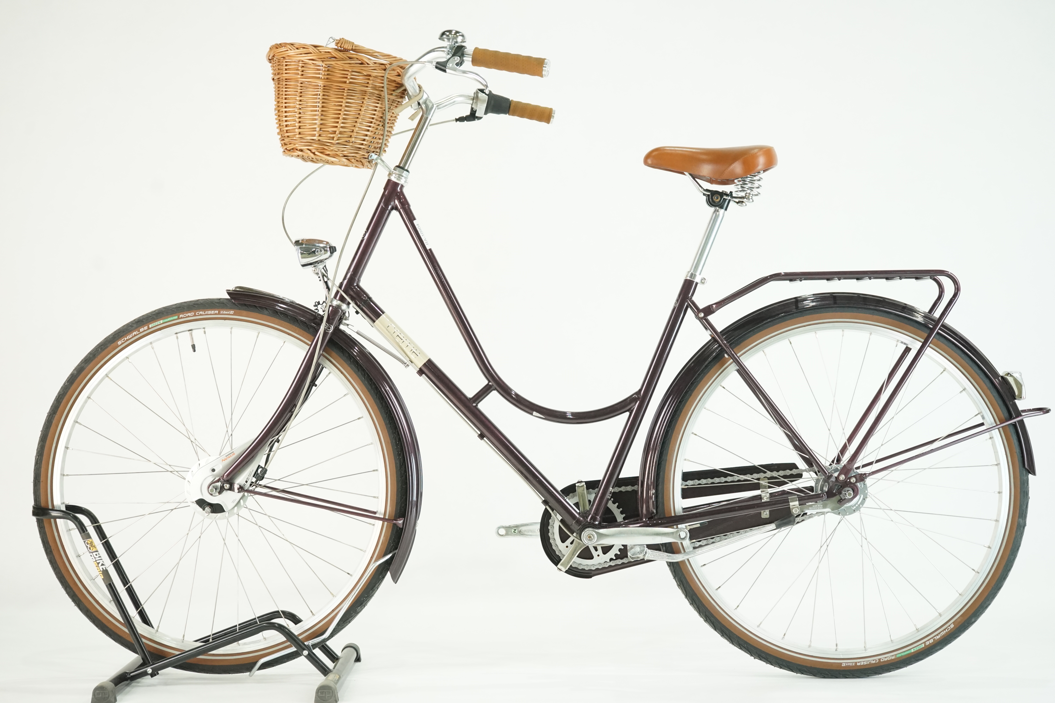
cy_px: 352
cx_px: 528
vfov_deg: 25.1
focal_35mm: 54
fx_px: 1582
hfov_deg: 36.9
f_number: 5.6
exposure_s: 1/200
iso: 2500
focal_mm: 54
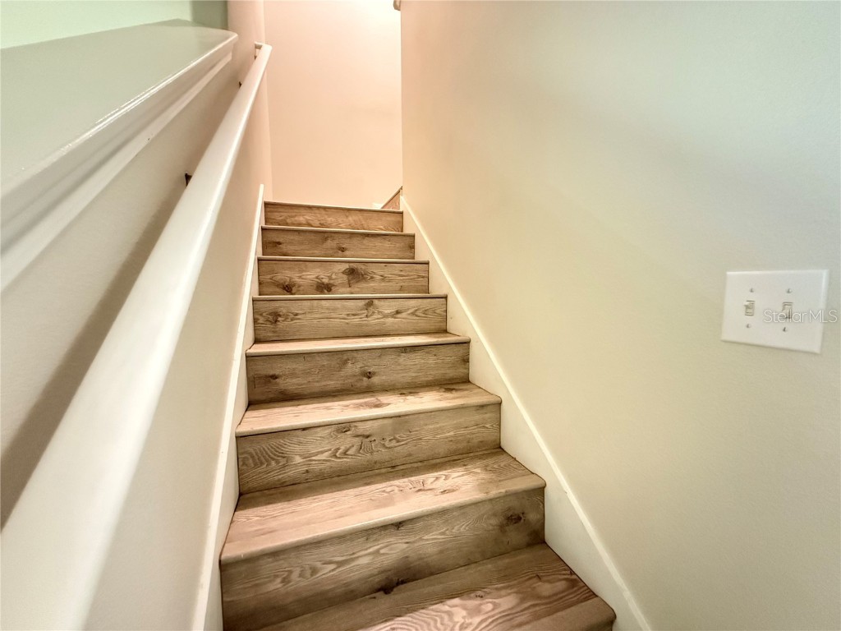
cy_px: 316
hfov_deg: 102.1
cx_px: 420
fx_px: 340
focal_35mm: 14
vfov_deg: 85.7
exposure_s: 1/30
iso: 2000
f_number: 2.2
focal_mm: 2.22
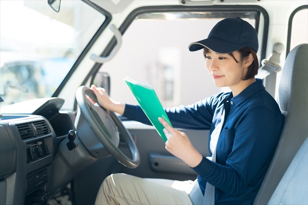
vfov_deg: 27.0
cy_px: 102
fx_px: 428
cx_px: 154
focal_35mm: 50
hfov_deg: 39.6
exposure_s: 1/320
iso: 100
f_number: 1.6
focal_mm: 50
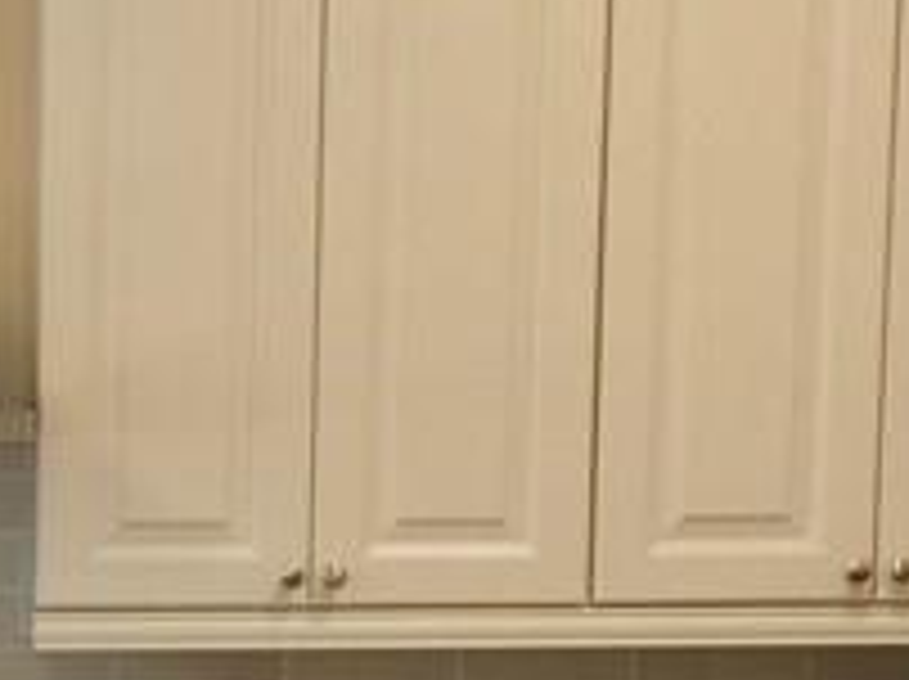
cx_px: -396
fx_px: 3856
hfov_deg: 12.8
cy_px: 1043
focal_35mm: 147
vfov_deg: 9.8
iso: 32
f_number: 2.2
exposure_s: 1/15
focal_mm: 4.15
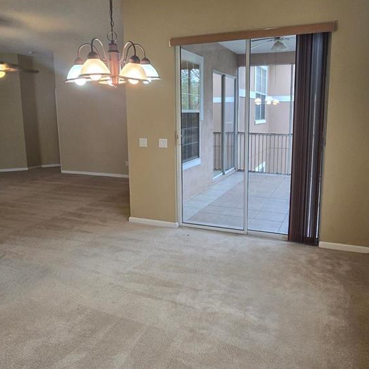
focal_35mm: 25
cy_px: 168
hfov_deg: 62.8
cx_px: 199
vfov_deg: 62.8
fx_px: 302
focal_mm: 2.2
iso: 80
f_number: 2.2
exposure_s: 1/60
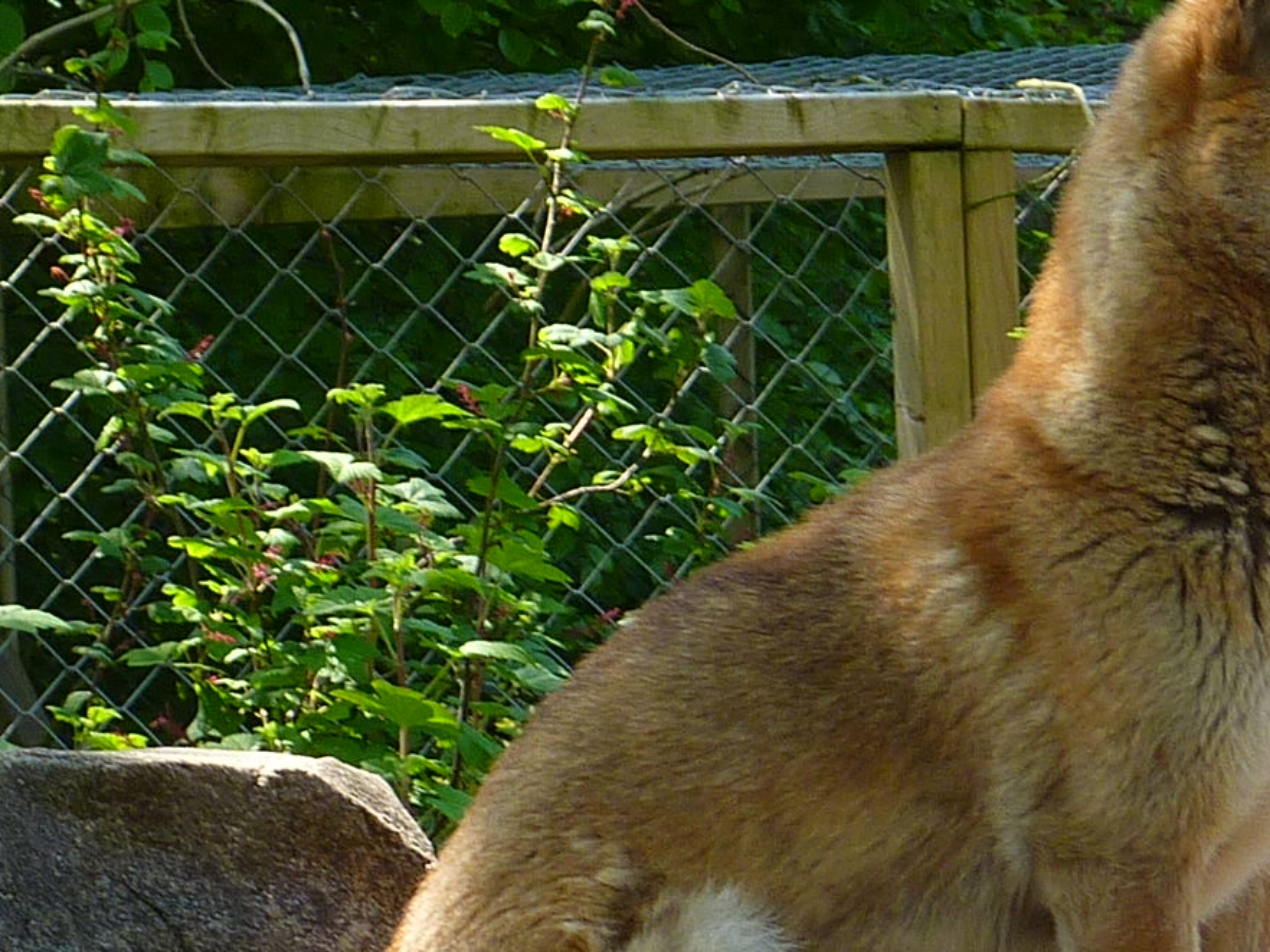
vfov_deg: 5.8
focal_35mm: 254
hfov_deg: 7.8
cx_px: 958
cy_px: 503
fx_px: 9316
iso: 80
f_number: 4.2
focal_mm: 12.8
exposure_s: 1/125
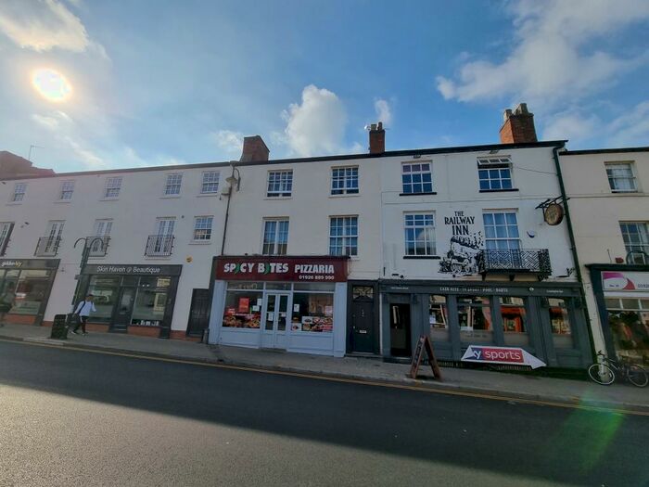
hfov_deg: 106.2
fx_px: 244
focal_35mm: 13
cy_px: 244
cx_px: 324
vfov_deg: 89.9
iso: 50
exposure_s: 1/3552
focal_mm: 2.2
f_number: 2.2
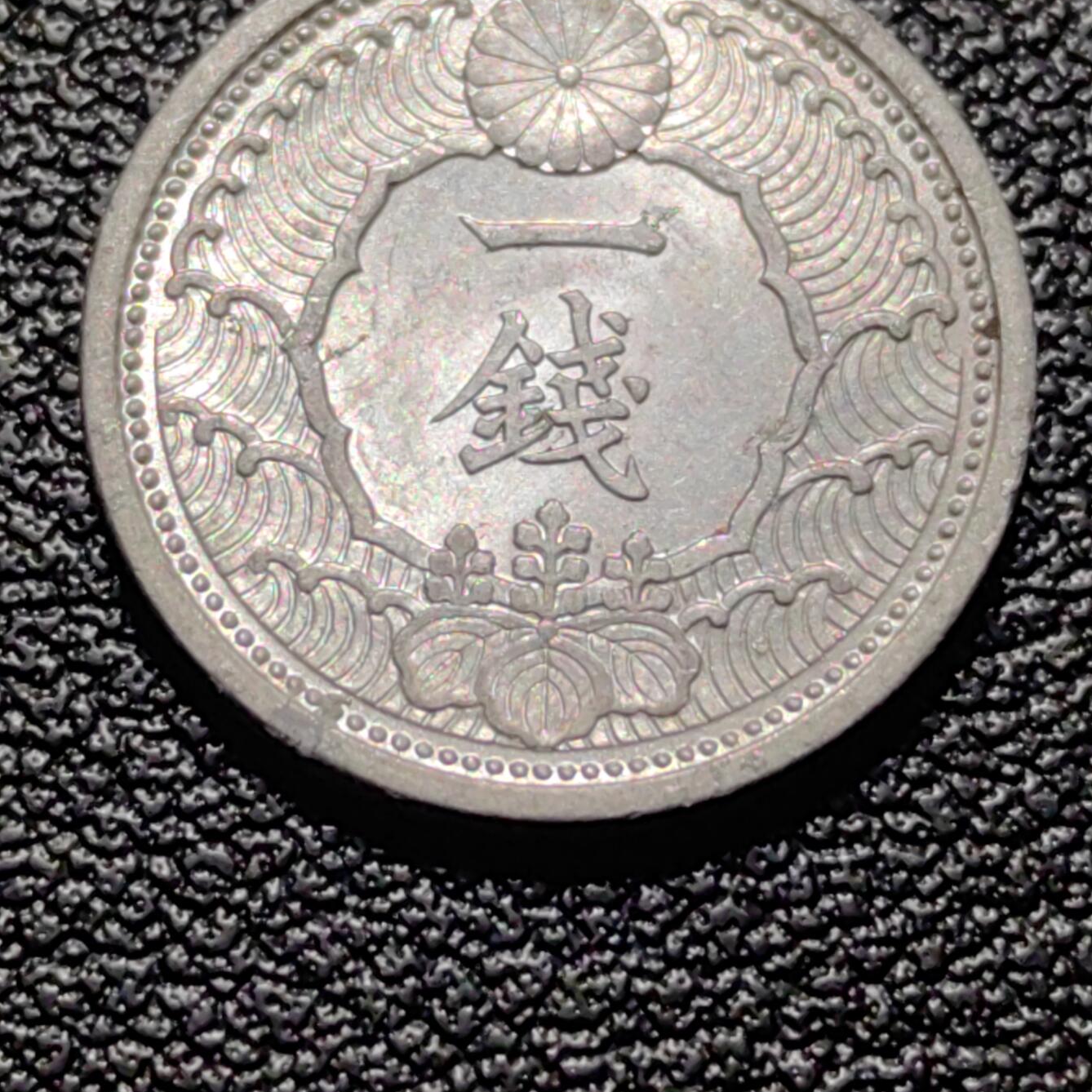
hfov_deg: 13.2
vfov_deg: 13.2
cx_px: 550
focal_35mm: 132
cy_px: 376
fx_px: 4711
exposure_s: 1/199
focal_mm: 5.75
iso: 50
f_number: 2
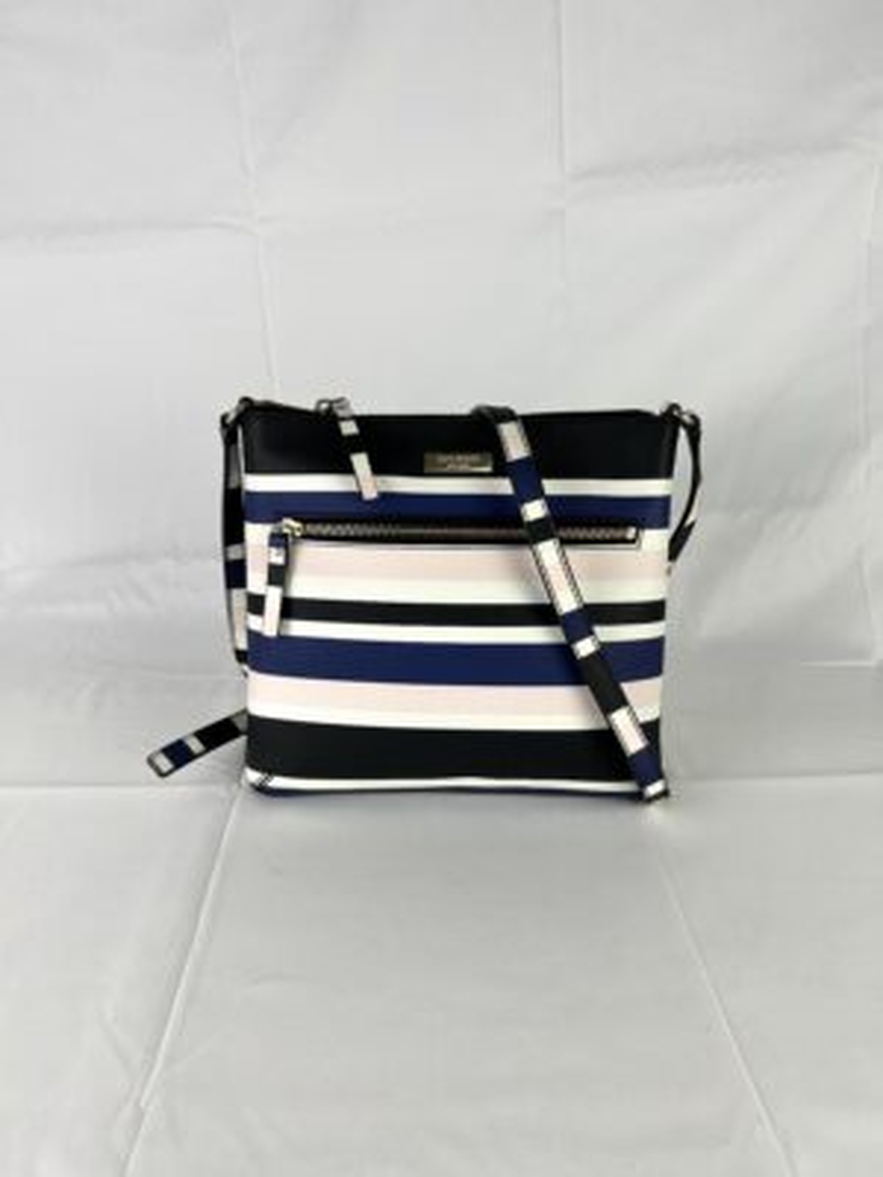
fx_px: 884
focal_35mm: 26
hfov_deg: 53.1
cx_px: 442
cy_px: 588
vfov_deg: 67.3
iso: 50
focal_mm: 5.7
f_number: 1.5
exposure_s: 1/313
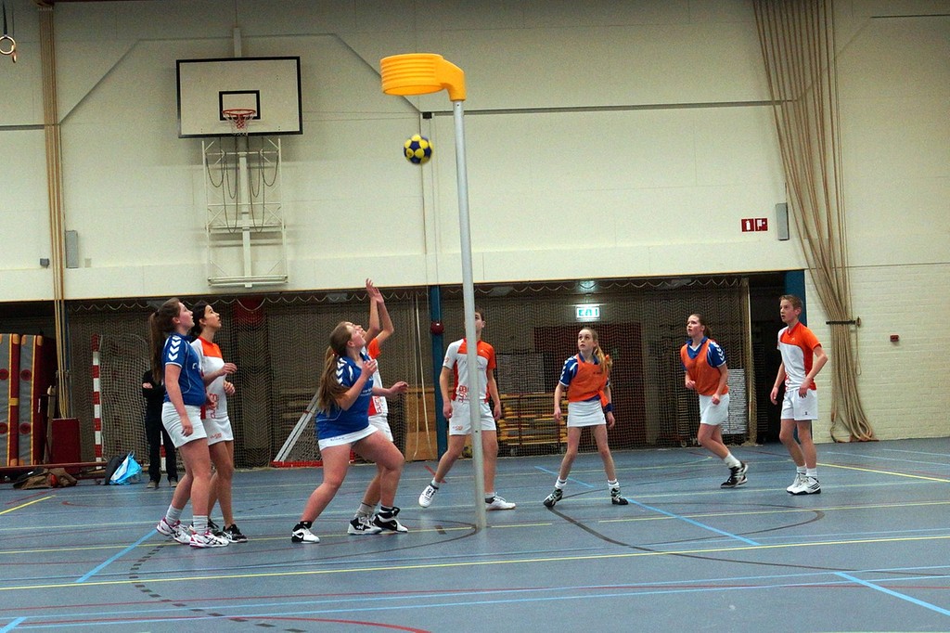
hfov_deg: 46.4
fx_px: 1108
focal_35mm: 42
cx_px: 475
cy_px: 316
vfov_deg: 31.9
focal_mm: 28
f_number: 3.2
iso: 1000
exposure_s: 1/160
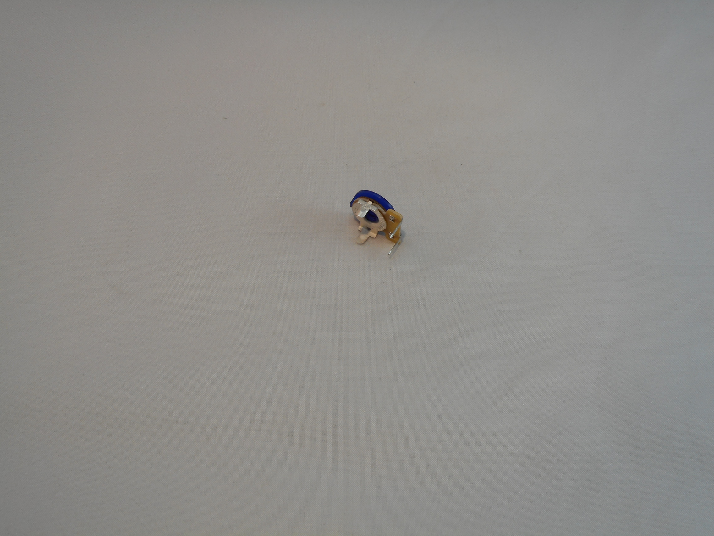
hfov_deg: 32.7
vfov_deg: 24.8
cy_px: 268
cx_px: 357
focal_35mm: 59
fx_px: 1217
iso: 80
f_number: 5.1
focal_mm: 10.5
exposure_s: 1/30
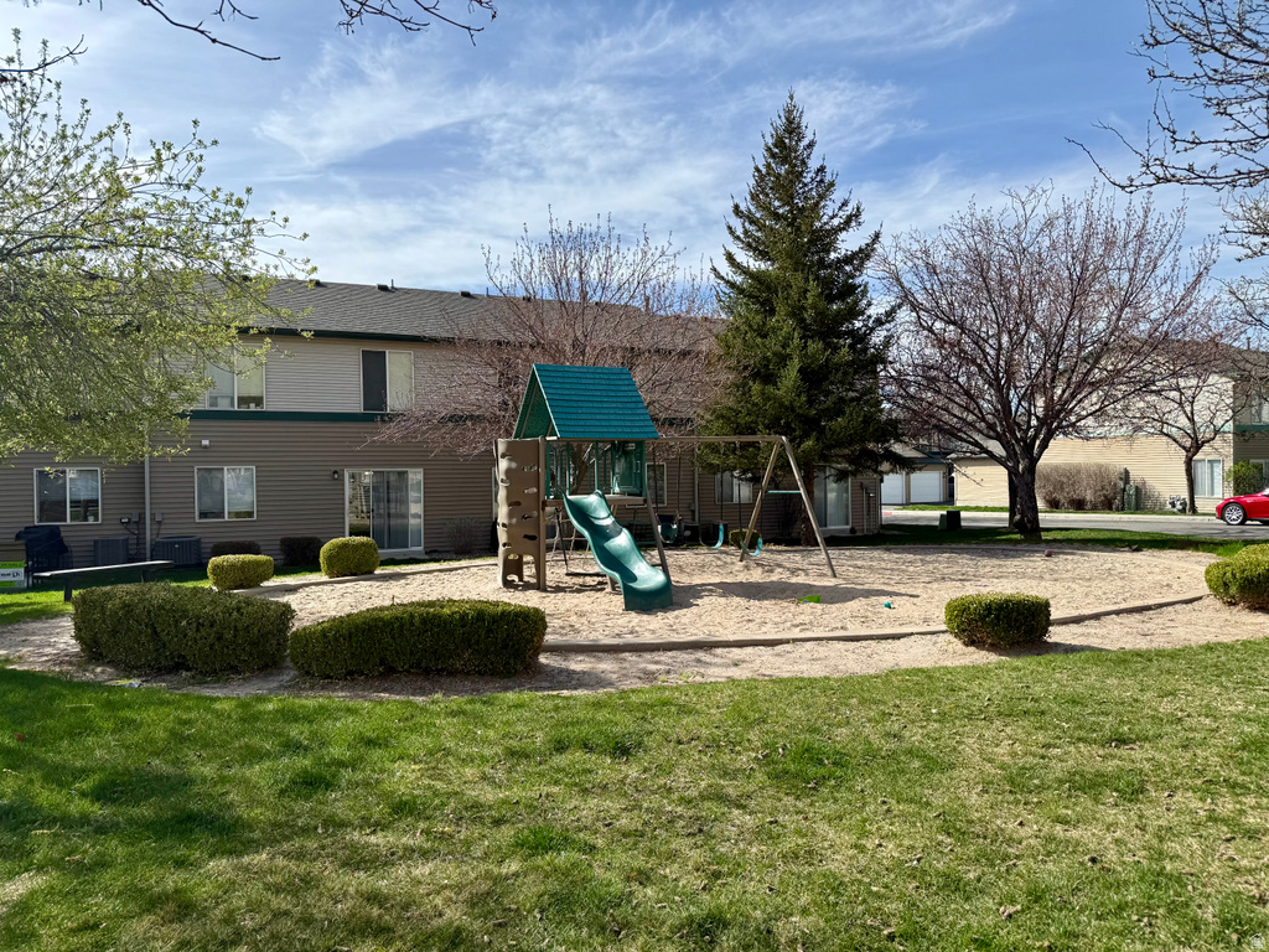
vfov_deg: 56.8
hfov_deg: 71.6
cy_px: 476
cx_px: 634
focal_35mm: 24
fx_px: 880
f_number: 1.78
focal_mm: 6.76
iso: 80
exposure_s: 1/4975
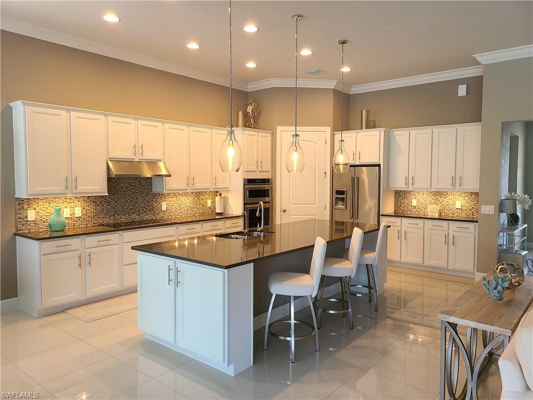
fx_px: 400
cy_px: 200
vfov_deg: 53.1
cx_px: 266
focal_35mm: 26
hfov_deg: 67.3
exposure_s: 1/60
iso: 125
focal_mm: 5.4
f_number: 1.8
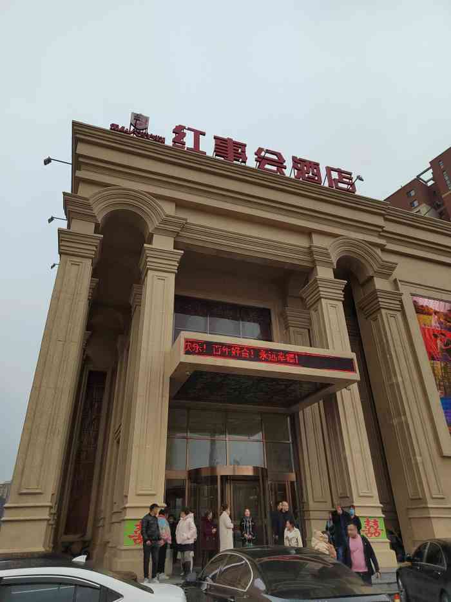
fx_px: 399
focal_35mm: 23
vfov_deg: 73.9
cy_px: 301
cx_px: 226
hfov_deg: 58.9
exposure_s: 1/1250
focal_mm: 5.52
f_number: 1.9
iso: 566
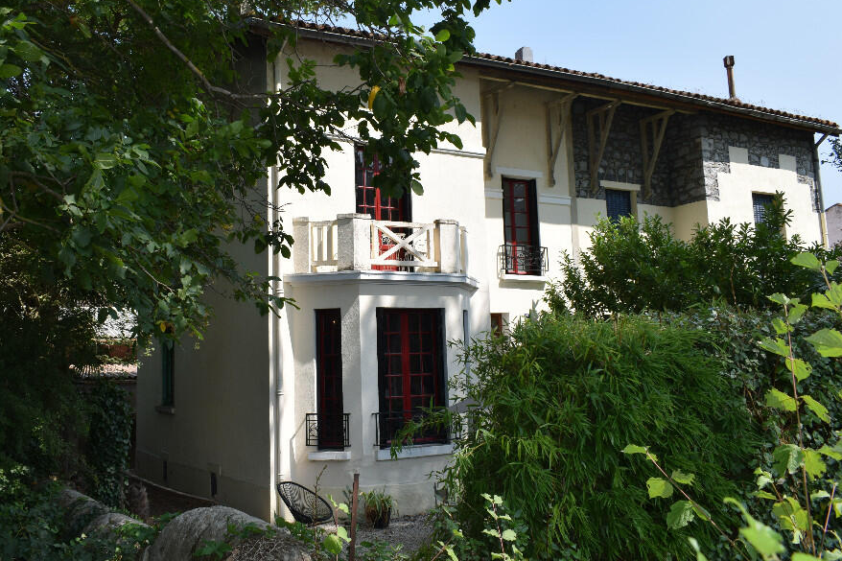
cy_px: 236
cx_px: 361
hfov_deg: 54.2
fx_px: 818
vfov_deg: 37.7
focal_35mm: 35
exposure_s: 1/200
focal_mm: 20
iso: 100
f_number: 8
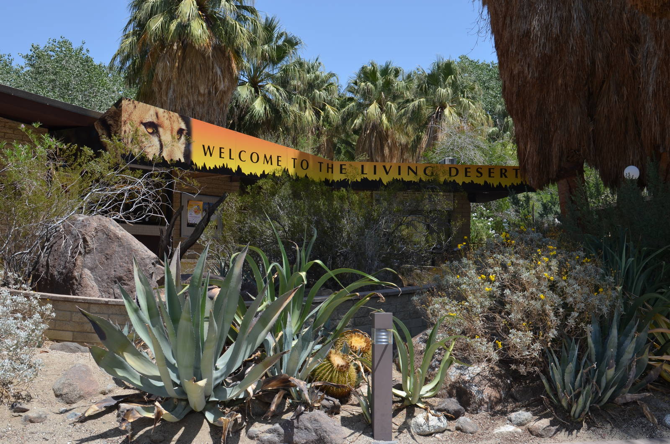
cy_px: 222
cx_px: 335
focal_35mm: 52
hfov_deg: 37.9
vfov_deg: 25.6
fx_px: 975
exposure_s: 1/250
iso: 140
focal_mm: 35
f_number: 8
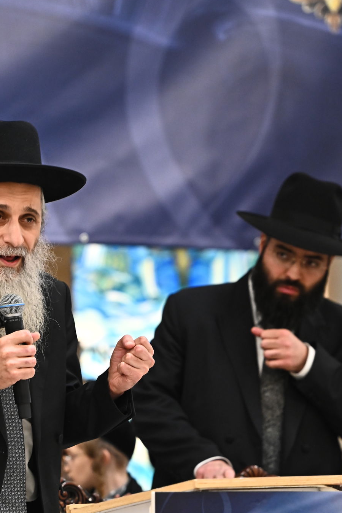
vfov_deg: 9.4
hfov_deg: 6.3
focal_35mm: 218
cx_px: 86
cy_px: 395
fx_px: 3107
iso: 3200
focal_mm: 140
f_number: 4
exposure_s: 1/200
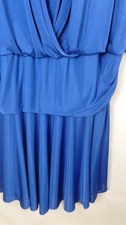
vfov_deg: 59.5
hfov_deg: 35.5
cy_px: 113
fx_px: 196
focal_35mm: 33
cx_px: 49
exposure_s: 1/80
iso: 400
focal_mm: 5
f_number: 3.3
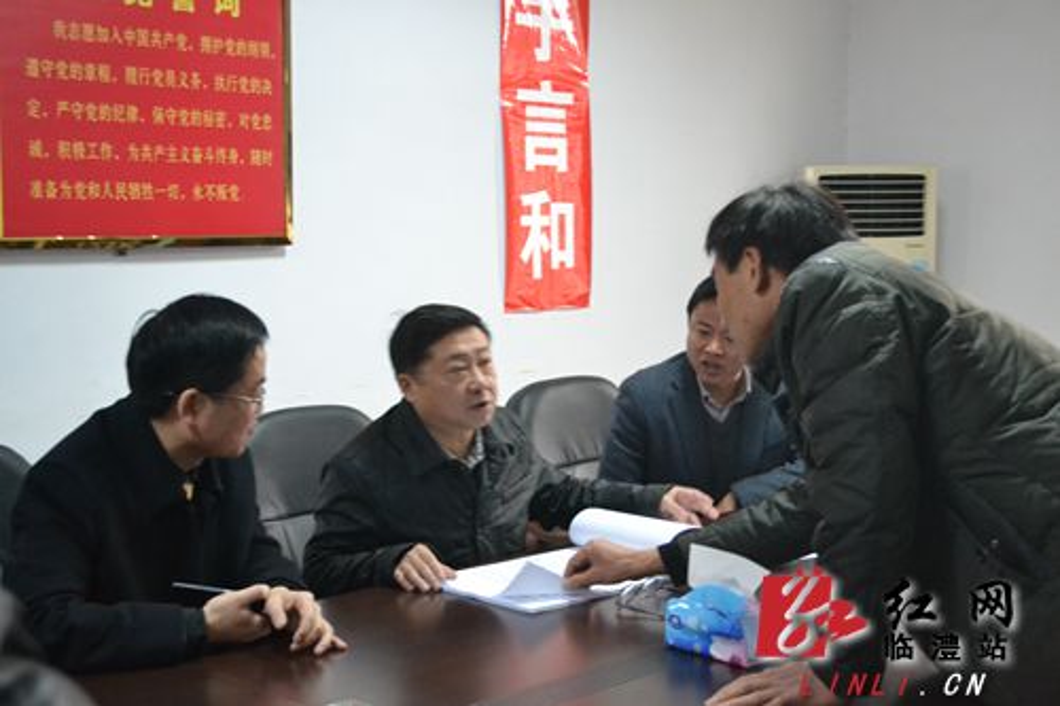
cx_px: 530
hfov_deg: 41.1
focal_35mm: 48
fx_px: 1413
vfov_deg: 28.1
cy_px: 353
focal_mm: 32
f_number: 4.8
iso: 3200
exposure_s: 1/30
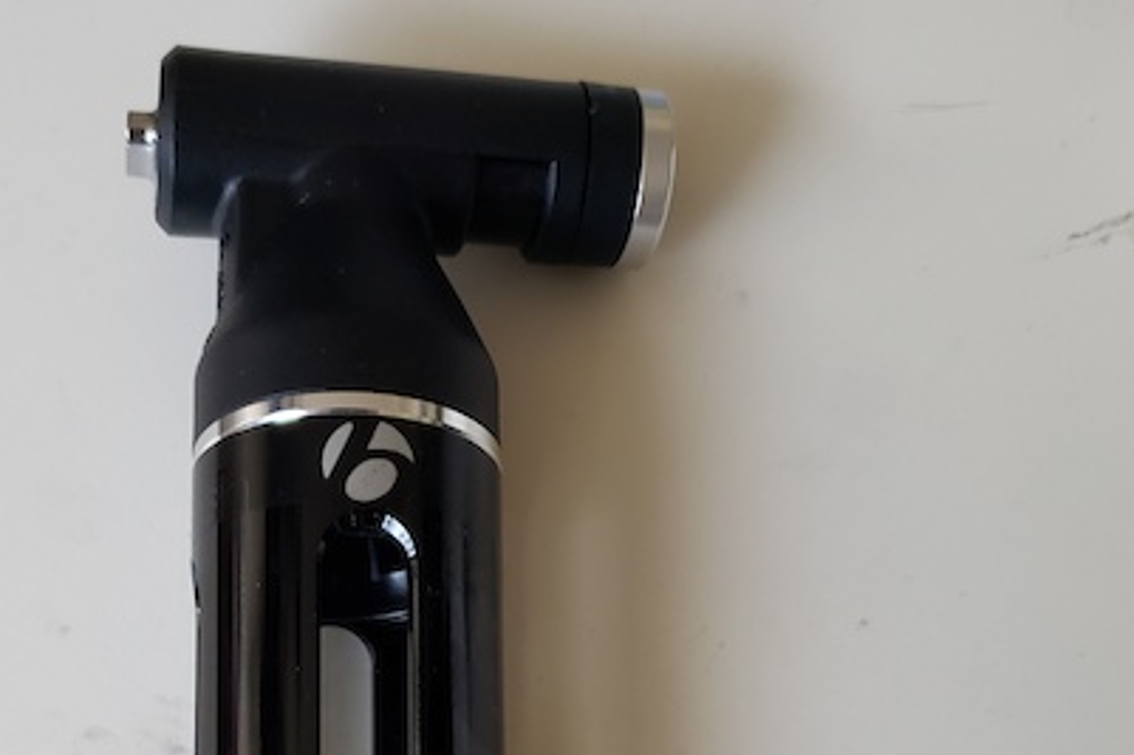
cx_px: 404
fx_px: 1700
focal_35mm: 54
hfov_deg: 36.6
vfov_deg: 23.4
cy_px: 843
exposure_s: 1/50
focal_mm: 4.3
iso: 200
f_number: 1.5
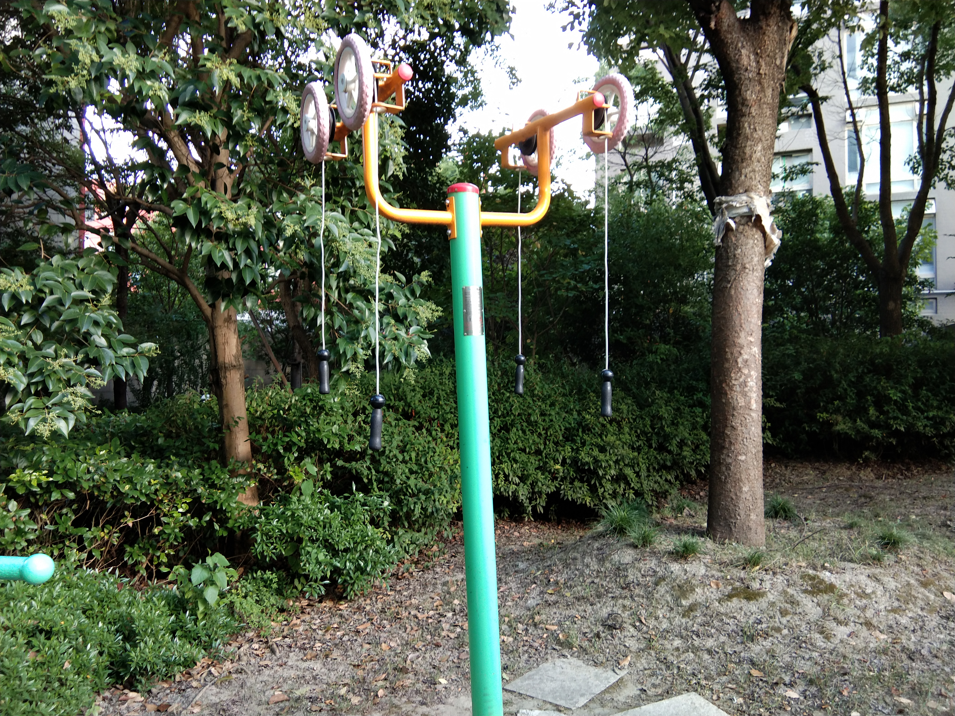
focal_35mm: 31
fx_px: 855
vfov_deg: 45.4
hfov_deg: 58.4
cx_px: 478
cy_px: 358
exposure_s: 1/50
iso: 100
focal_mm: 3.69
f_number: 2.2
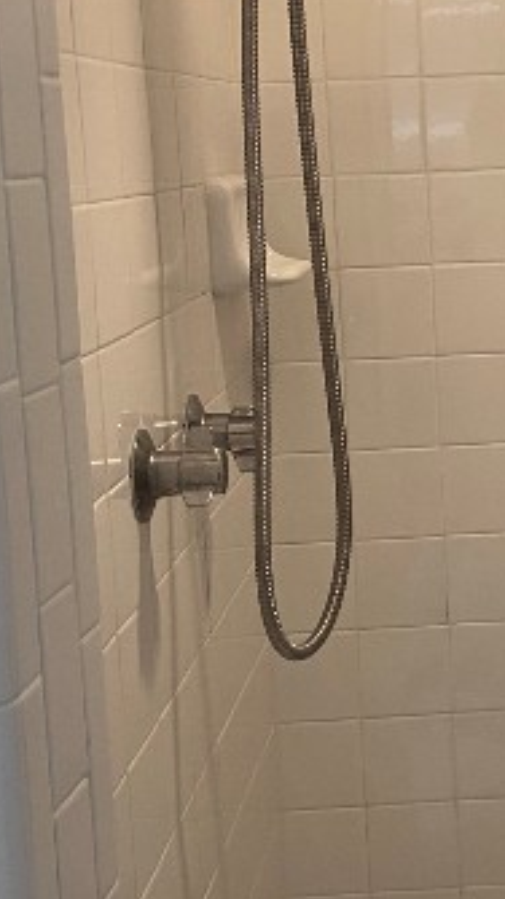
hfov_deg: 17.8
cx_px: 564
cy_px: 349
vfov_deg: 32.3
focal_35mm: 65
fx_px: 1550
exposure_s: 1/60
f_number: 1.8
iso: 160
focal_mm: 4.25
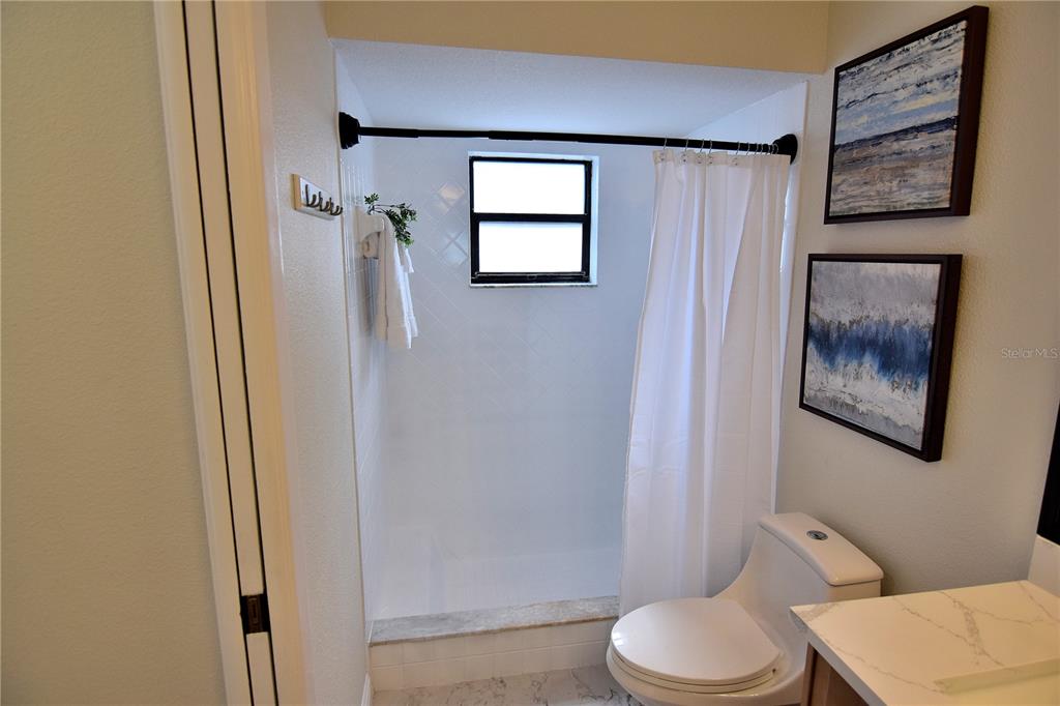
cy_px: 353
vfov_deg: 67.3
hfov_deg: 90.0
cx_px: 530
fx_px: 530
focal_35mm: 18
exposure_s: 1/125
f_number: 5.6
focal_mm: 12
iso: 400
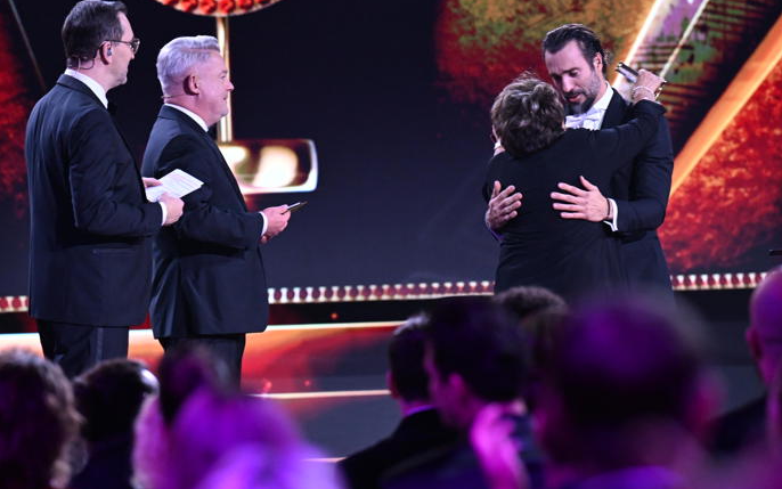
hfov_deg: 7.2
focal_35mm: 292
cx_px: 392
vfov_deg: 4.5
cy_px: 238
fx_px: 6224
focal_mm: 190
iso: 3200
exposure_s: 1/125
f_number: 3.5
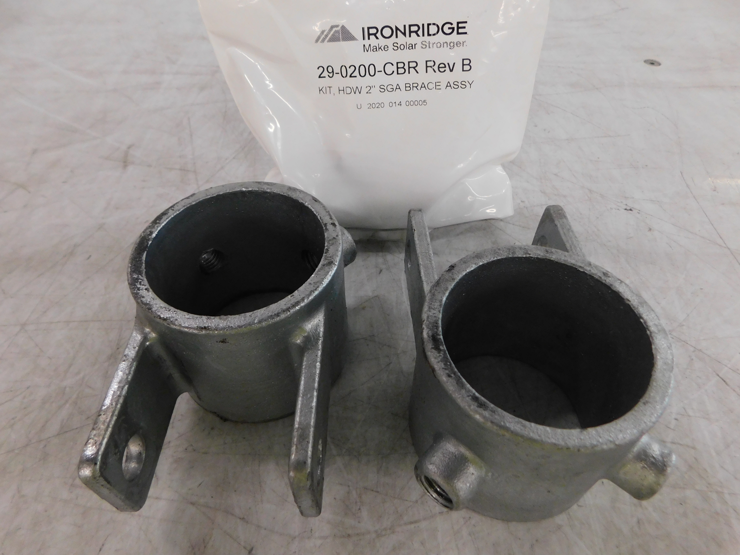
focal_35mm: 23
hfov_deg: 73.9
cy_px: 278
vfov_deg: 58.9
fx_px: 492
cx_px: 370
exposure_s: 1/30
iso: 400
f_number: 3
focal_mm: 4
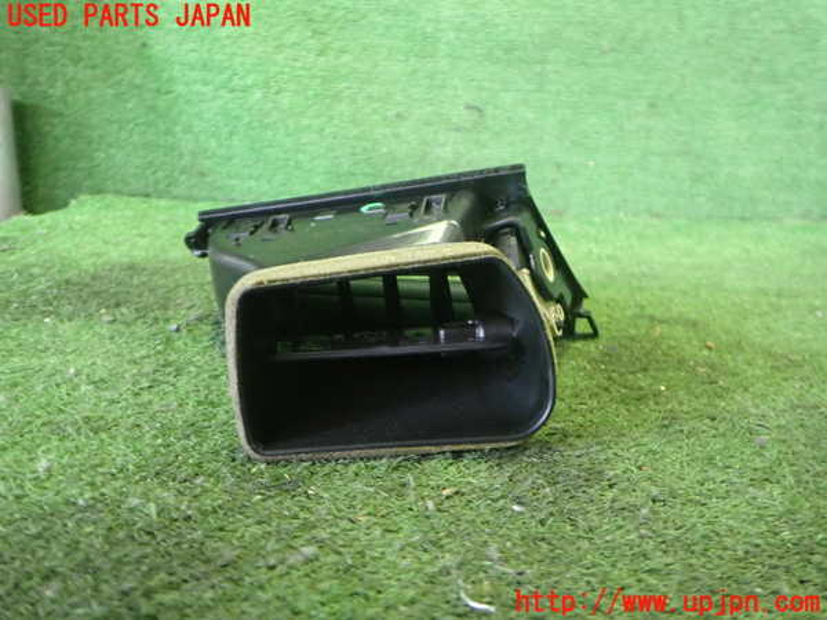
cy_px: 310
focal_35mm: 30
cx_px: 414
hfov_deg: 60.0
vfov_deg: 46.8
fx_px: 717
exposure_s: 1/30
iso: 800
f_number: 2.3
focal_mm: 5.4
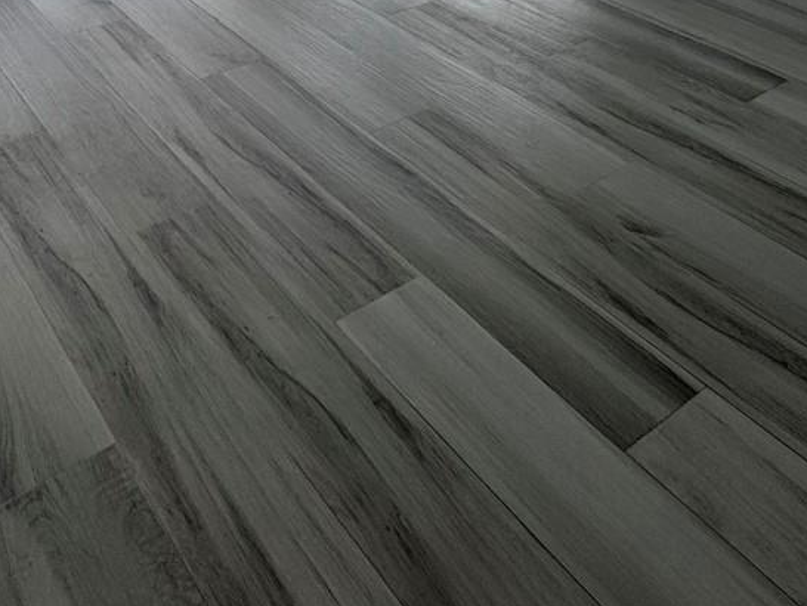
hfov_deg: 44.7
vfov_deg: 26.8
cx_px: 232
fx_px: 956
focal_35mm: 41
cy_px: -265
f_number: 2.2
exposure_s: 1/2028
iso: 50
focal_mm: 2.22
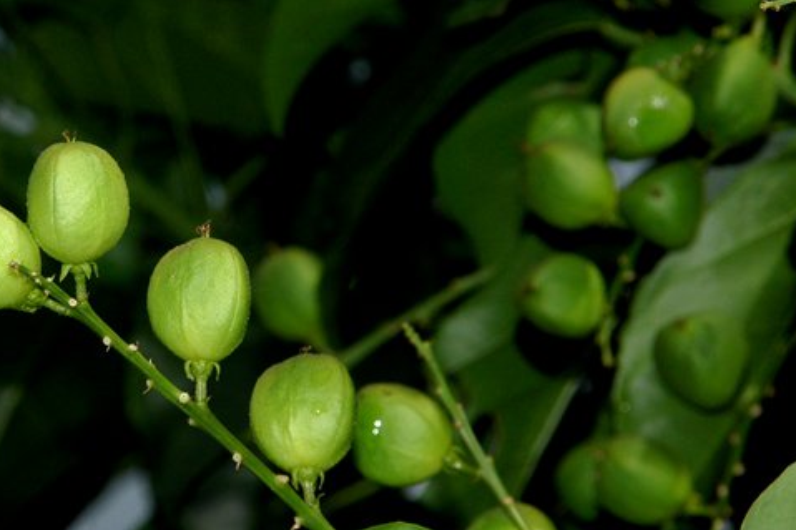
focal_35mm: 313
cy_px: 334
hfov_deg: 6.6
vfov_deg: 4.4
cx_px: 176
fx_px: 6914
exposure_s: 1/500
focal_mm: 125
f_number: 14
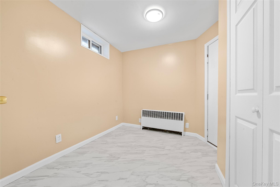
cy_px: 94
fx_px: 109
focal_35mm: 14
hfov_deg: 104.3
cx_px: 140
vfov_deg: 81.2
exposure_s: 1.6
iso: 400
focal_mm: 14
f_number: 13
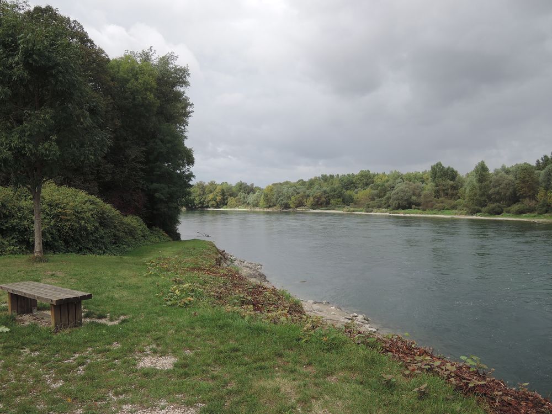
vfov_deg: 45.4
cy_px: 207
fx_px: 494
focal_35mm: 31
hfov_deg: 58.4
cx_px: 276
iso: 80
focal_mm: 6.6
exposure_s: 1/800
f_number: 3.2
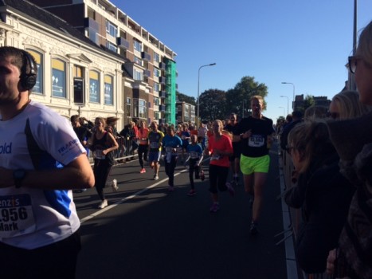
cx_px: 186
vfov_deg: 48.2
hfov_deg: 61.7
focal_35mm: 29
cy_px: 140
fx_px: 312
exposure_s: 1/2415
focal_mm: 4.15
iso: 32
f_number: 2.2
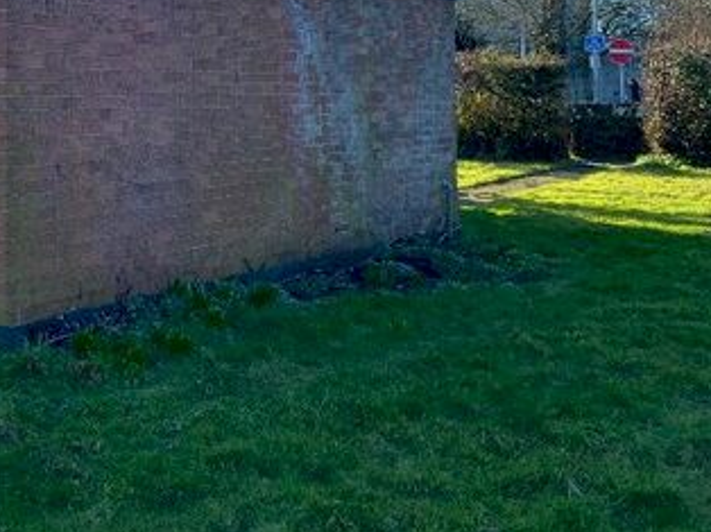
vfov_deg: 24.2
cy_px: 15
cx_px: 59
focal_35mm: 58
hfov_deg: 31.5
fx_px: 1190
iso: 32
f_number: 1.8
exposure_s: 1/822
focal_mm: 4.25
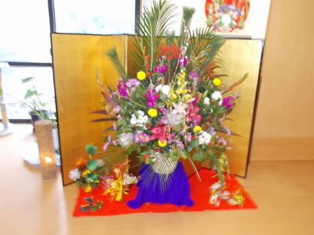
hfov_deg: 60.0
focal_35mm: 30
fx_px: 272
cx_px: 157
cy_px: 118
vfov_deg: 46.8
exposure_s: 1/4
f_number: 3.4
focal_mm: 5.3
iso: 200
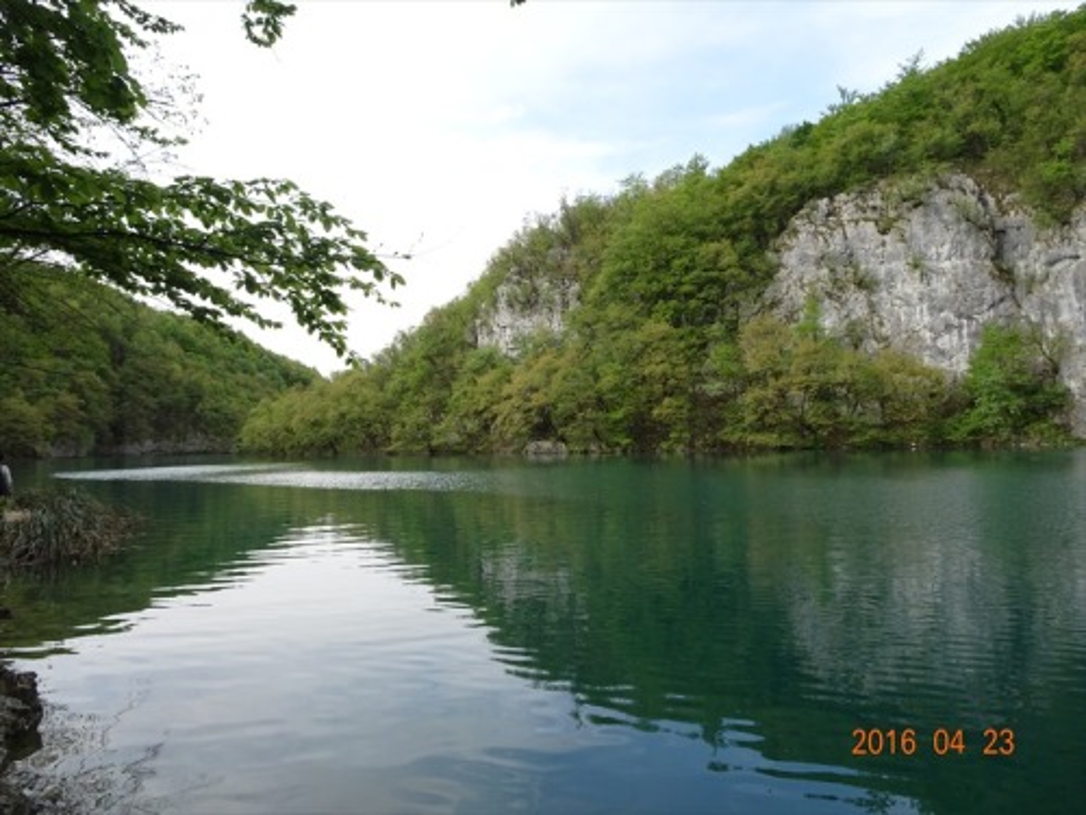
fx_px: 753
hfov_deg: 71.6
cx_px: 543
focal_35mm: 24
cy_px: 408
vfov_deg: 56.8
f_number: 3.5
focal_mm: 4.1
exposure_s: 1/320
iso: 80
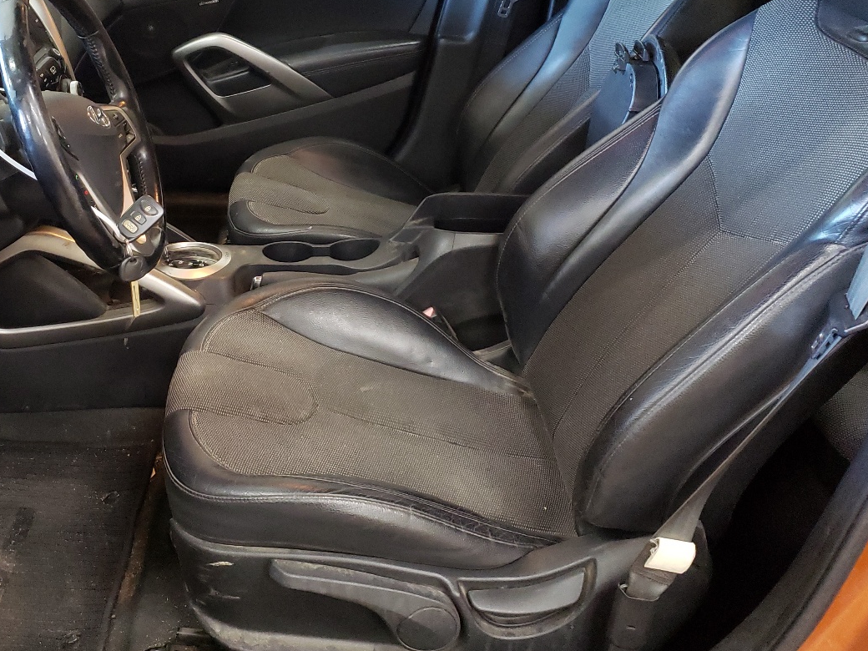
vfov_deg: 35.8
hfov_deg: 46.1
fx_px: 1003
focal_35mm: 40
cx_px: 296
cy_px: 251
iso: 392
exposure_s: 1/30
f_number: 1.5
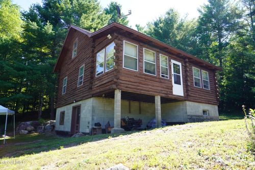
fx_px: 170
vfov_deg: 53.1
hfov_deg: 73.8
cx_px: 128
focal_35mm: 24
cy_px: 85
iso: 100
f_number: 5.6
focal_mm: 24
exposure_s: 1/80
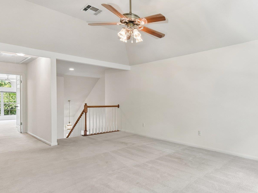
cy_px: 97
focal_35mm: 23
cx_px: 163
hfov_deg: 72.5
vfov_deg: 58.9
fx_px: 171
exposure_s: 1/15
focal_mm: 14
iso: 400
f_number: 8
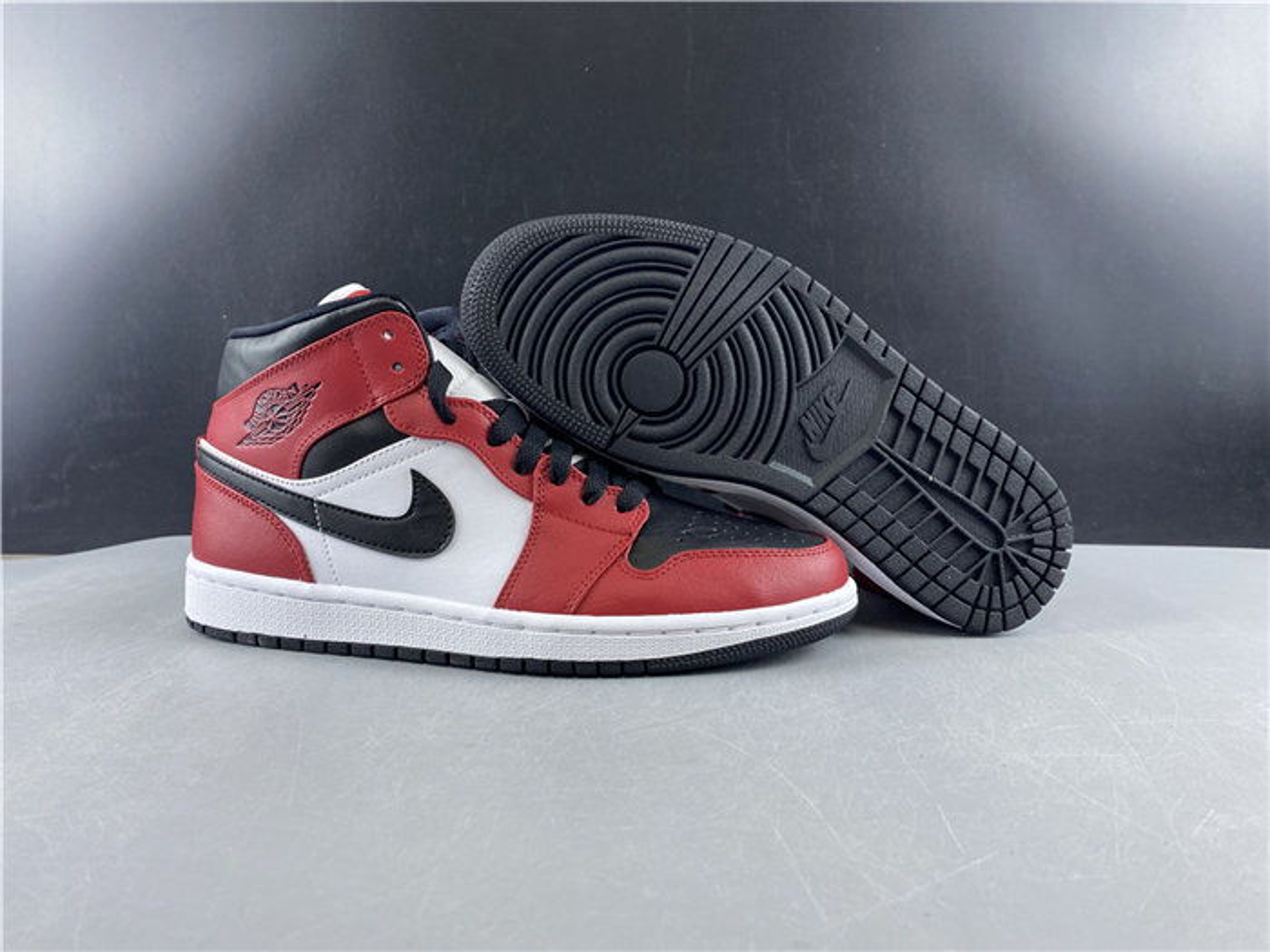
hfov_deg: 67.3
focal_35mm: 26
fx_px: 954
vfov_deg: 53.1
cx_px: 635
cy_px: 476
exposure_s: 1/100
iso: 80
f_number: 1.8
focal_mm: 4.25
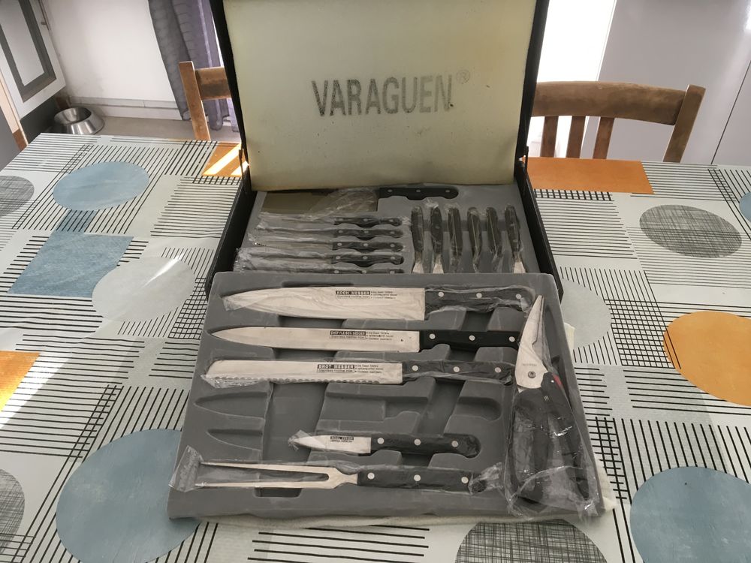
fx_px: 629
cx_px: 376
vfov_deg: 48.2
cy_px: 282
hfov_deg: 61.7
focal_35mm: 29
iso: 40
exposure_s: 1/33
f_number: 2.2
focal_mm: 4.15
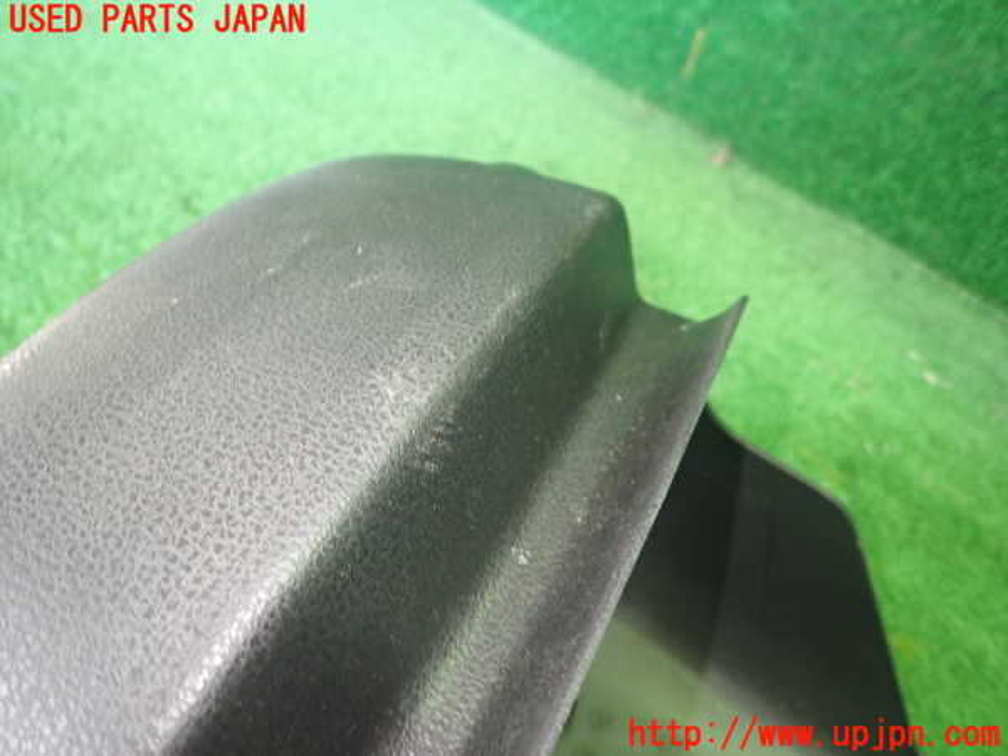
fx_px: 728
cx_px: 504
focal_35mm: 25
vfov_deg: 54.9
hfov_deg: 69.4
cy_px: 378
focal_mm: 4.5
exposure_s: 1/30
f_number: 2
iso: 500
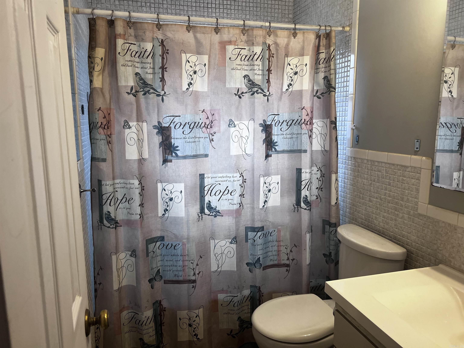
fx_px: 349
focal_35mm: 26
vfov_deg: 53.1
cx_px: 232
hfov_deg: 67.3
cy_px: 174
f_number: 1.5
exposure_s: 1/120
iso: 125
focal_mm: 5.7
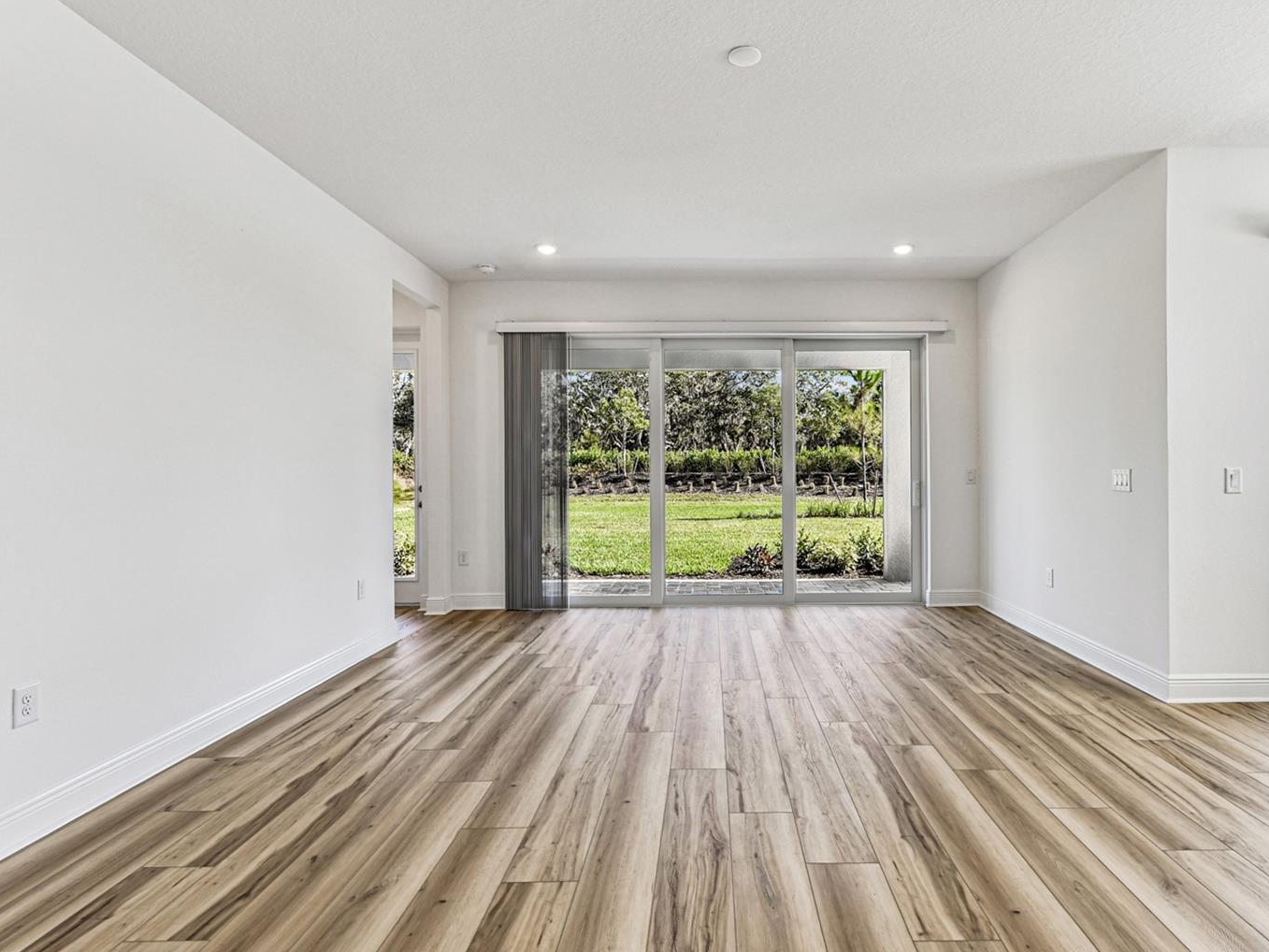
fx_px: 623
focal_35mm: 17
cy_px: 463
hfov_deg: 90.9
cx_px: 680
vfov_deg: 74.7
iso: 100
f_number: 7.1
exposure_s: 1/125
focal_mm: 10
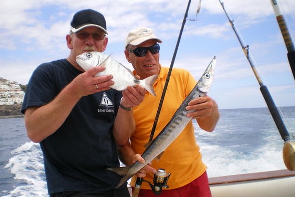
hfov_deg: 48.4
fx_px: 328
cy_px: 100
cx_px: 138
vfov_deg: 33.4
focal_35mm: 40
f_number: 4.6
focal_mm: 6.3
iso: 50
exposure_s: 1/400
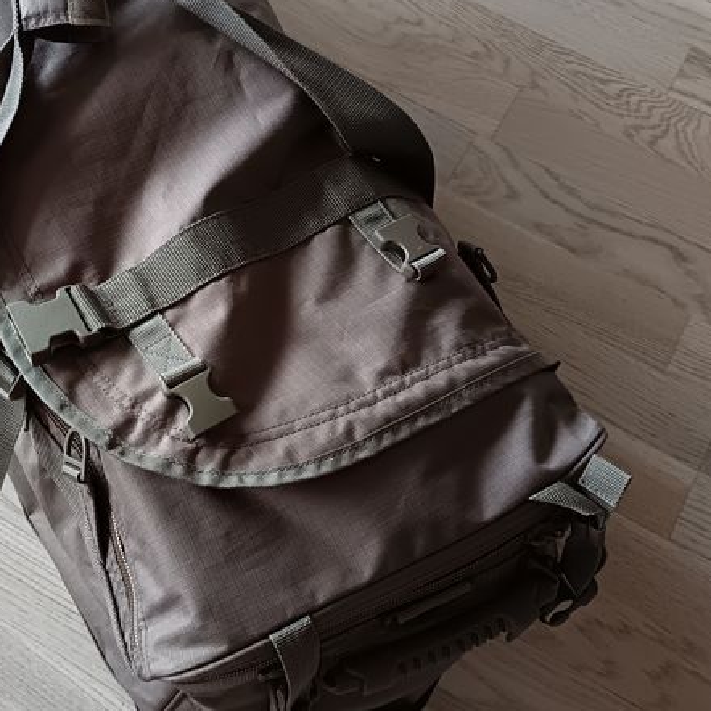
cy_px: 331
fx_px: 1115
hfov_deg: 34.8
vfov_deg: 35.3
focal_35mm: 48
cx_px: 206
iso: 939
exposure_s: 1/33.3
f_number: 1.75
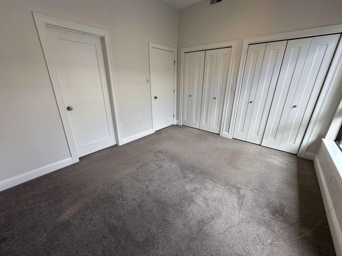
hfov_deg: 102.1
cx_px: 171
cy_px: 128
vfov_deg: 85.7
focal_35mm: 14
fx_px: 138
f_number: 2.2
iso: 100
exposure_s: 1/118
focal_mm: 2.22
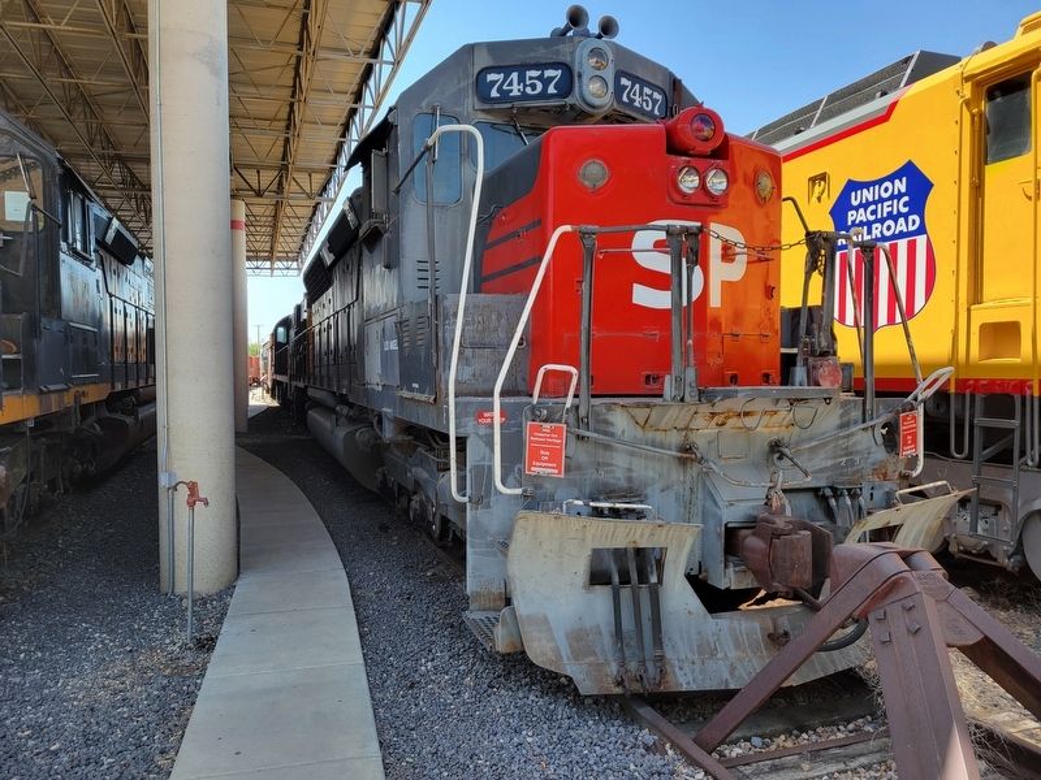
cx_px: 520
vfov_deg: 53.1
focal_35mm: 26
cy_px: 390
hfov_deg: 67.3
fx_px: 782
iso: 40
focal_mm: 5.4
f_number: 1.8
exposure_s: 1/583
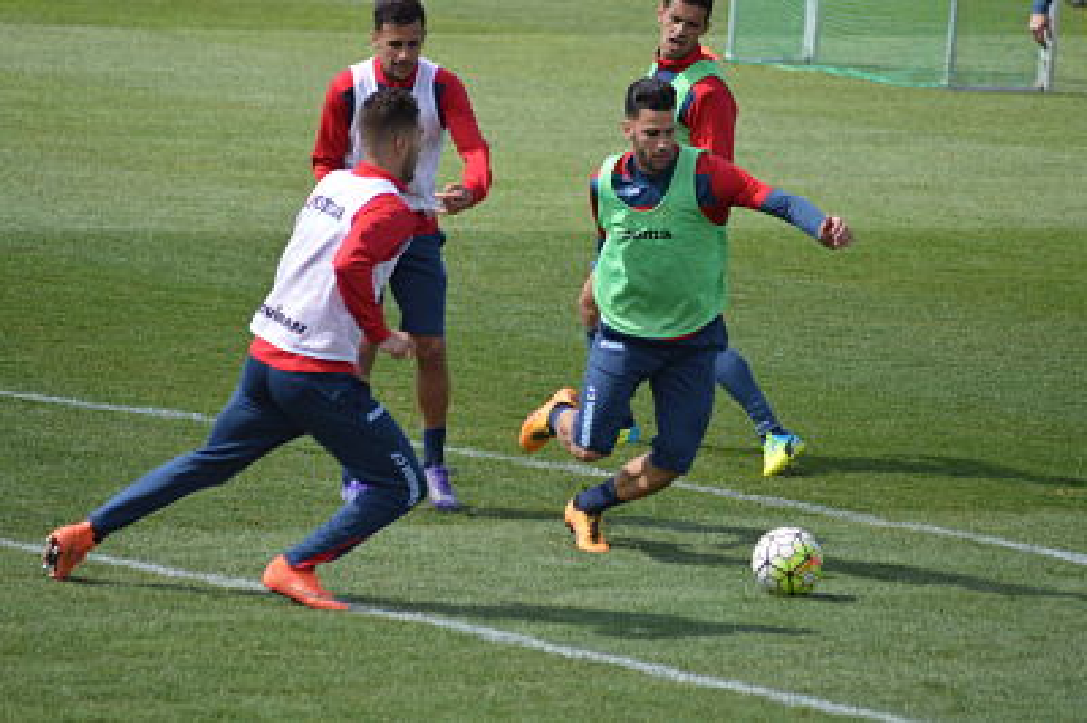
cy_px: 362
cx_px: 544
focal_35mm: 360
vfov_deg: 3.8
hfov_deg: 5.7
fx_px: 10861
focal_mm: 240
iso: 400
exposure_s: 1/1600
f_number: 5.3
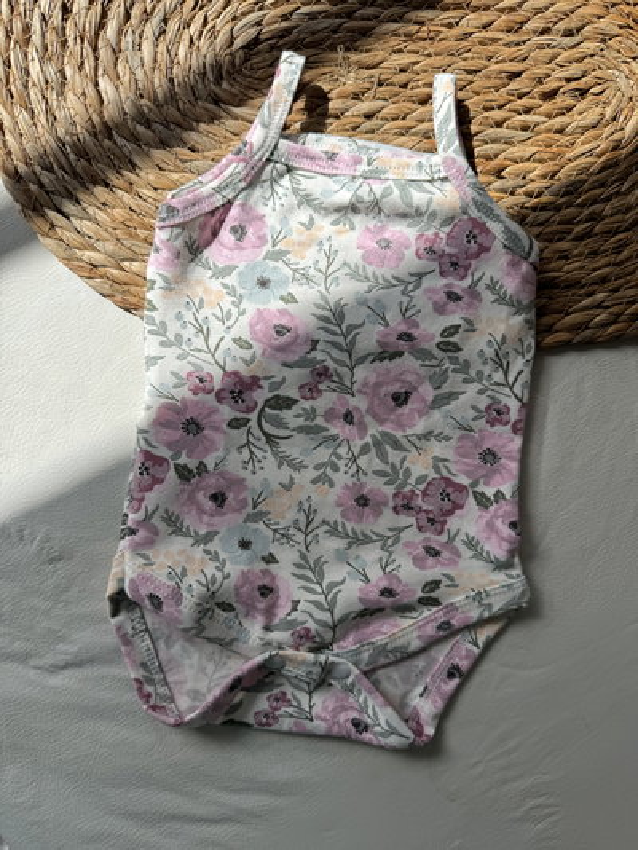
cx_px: 319
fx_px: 590
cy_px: 425
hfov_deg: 56.8
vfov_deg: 71.6
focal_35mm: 24
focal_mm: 6.76
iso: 80
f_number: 1.78
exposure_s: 1/4608
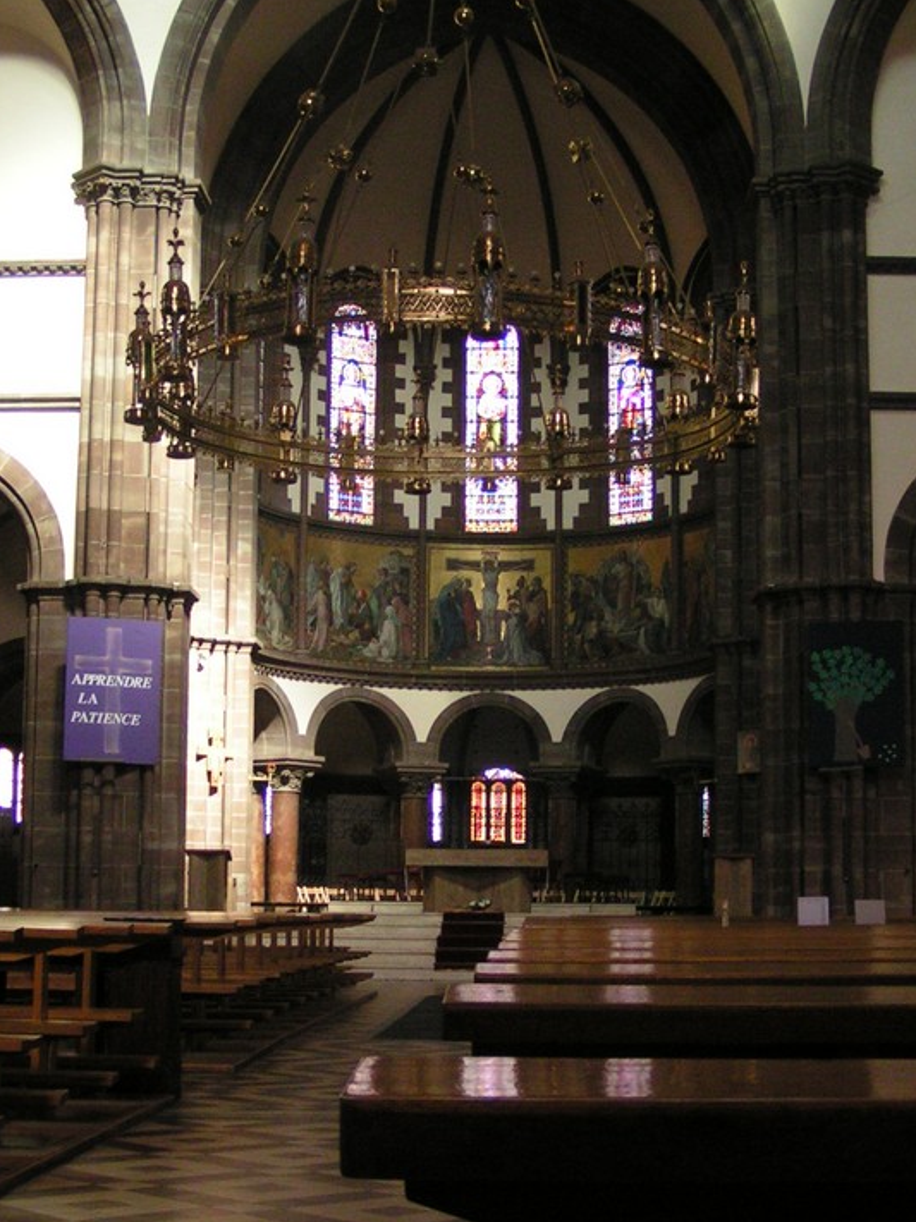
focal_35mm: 57
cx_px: 479
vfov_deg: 33.8
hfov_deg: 25.6
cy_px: 654
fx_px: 2012
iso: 200
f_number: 2.8
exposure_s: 1/10
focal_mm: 5.8
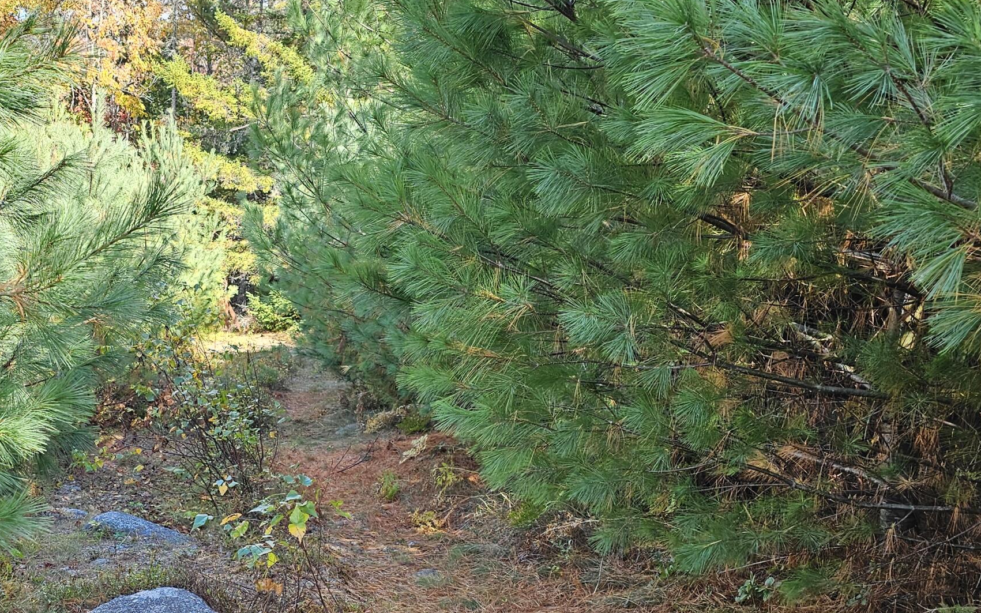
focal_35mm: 43
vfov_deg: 29.5
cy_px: 447
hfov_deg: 44.7
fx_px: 1150
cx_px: 251
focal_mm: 6.3
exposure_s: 1/180
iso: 25
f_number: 1.7
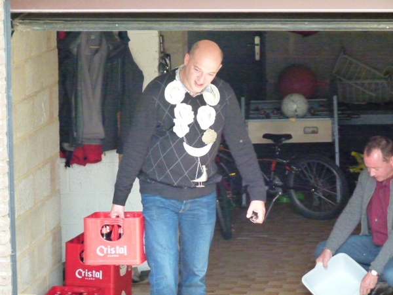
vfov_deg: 7.9
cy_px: 148
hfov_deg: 10.5
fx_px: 2134
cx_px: 196
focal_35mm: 188
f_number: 3.8
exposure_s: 1/320
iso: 1600
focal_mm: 33.8
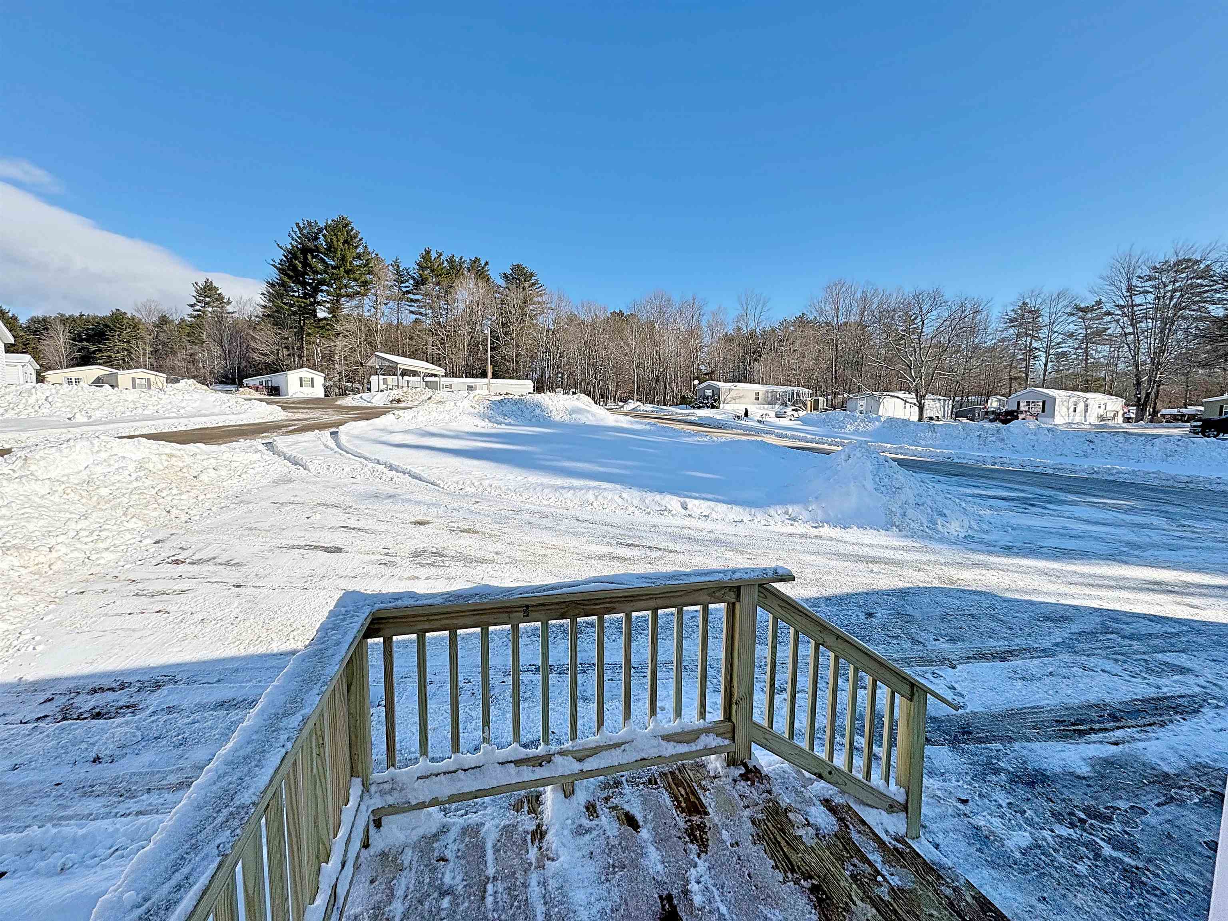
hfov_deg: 102.1
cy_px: 460
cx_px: 614
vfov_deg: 85.7
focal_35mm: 14
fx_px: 497
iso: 50
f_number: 2.2
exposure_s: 1/2985
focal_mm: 2.22
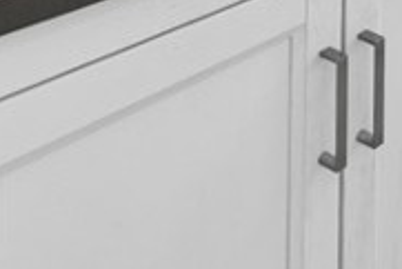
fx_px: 760
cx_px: 602
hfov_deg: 23.6
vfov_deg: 14.4
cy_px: -350
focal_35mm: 68
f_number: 8
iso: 400
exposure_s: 1/60
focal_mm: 12
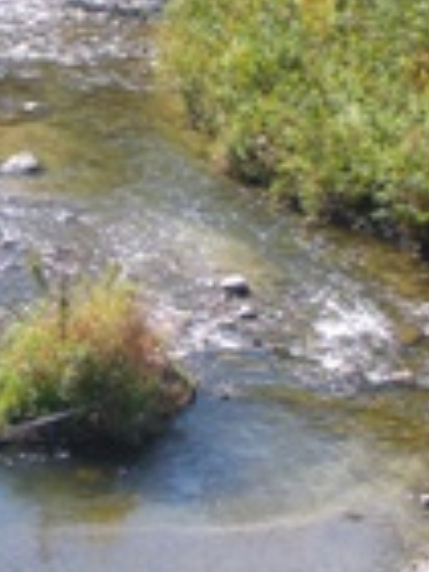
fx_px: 2132
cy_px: 90
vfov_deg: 15.2
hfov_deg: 11.3
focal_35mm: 129
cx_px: -76
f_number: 3.5
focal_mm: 6.3
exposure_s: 1/292
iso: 64
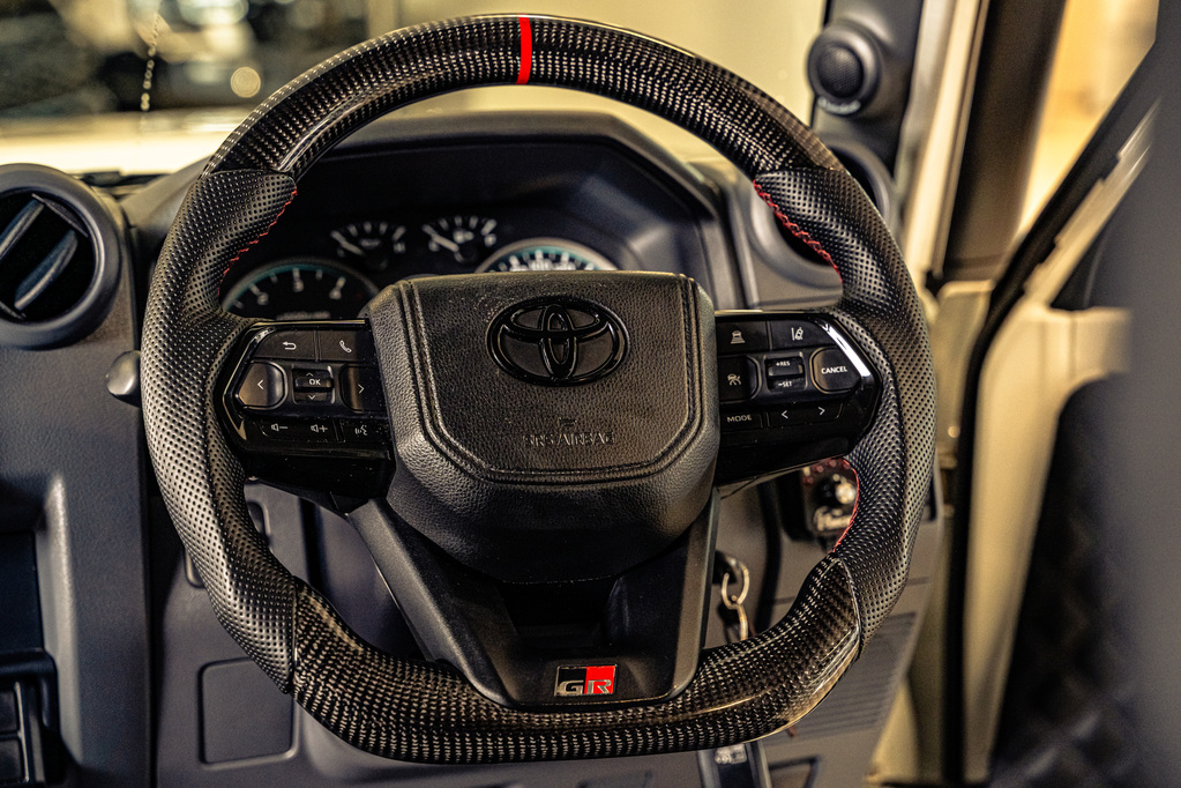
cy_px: 394
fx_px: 2165
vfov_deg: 20.6
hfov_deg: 30.5
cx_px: 590
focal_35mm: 66
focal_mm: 66
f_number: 4
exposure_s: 1/200
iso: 1600
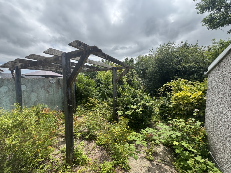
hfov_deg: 102.1
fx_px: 93
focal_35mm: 14
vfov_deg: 85.7
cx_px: 116
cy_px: 86
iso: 40
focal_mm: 2.22
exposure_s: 1/707
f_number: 2.2
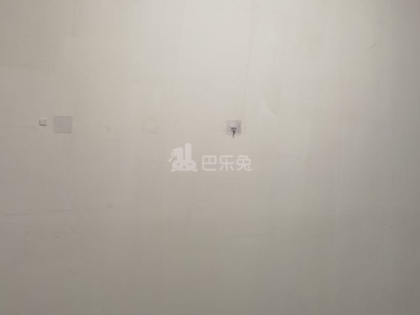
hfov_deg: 65.3
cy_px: 158
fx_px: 328
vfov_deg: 51.4
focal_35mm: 27
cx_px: 210
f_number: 1.9
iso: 320
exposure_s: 1/50
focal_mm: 6.67
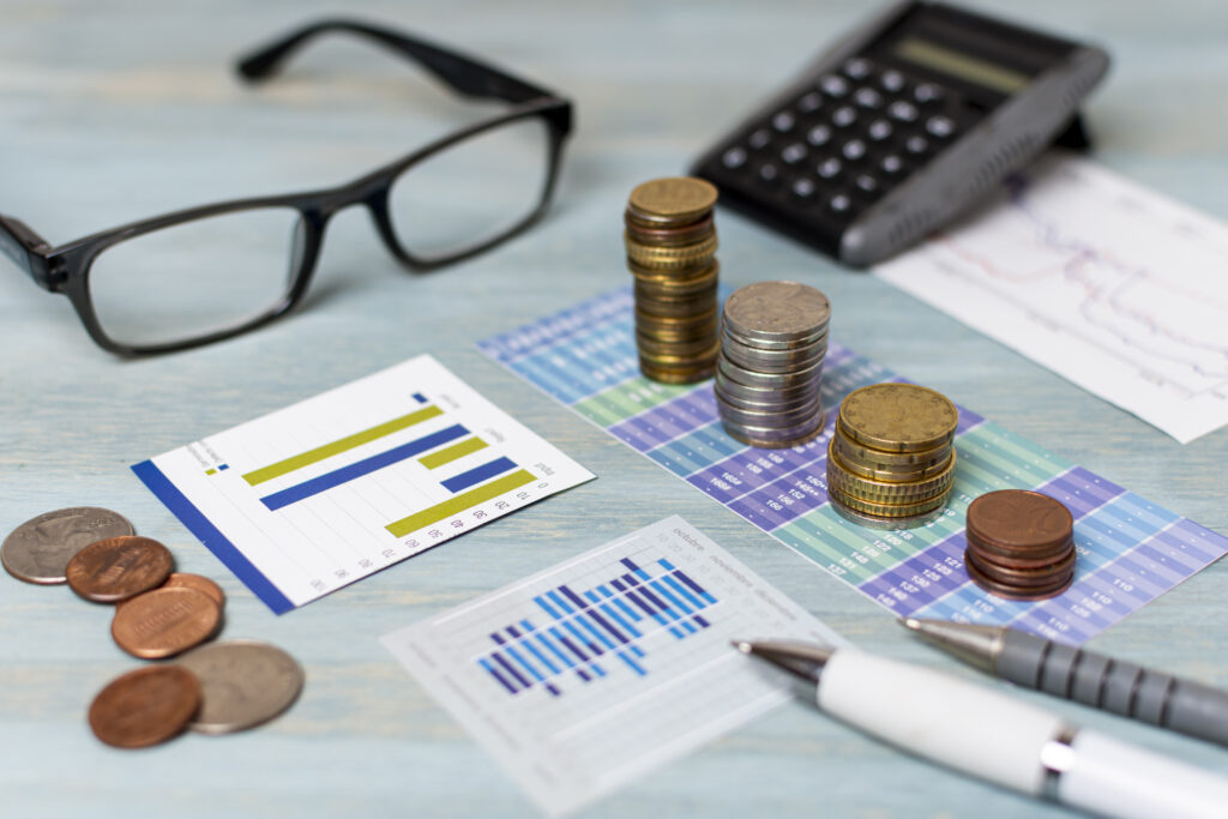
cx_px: 614
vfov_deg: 25.8
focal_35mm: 52
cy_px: 410
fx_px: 1791
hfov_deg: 37.8
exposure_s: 1/125
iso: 100
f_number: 2.8
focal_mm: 35
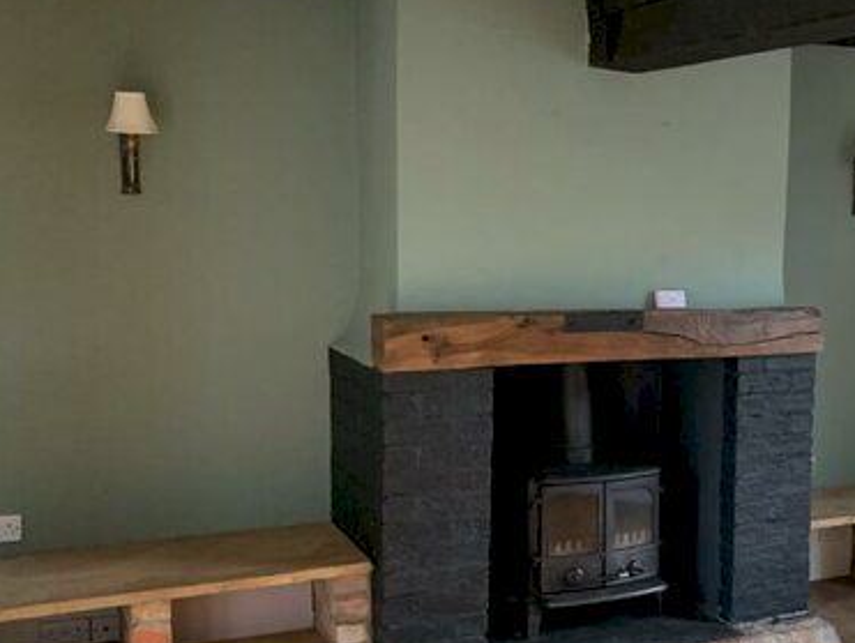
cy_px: 393
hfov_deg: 37.0
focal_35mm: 49
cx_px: 731
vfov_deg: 29.6
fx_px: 1211
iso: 400
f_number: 1.8
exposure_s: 1/55
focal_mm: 4.25
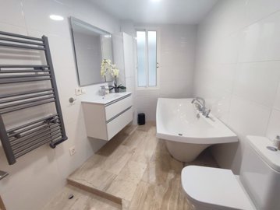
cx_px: 140
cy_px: 105
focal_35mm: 16
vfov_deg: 78.2
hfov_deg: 94.4
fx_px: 130
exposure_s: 1/50
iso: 169
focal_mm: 1.65
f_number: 2.2
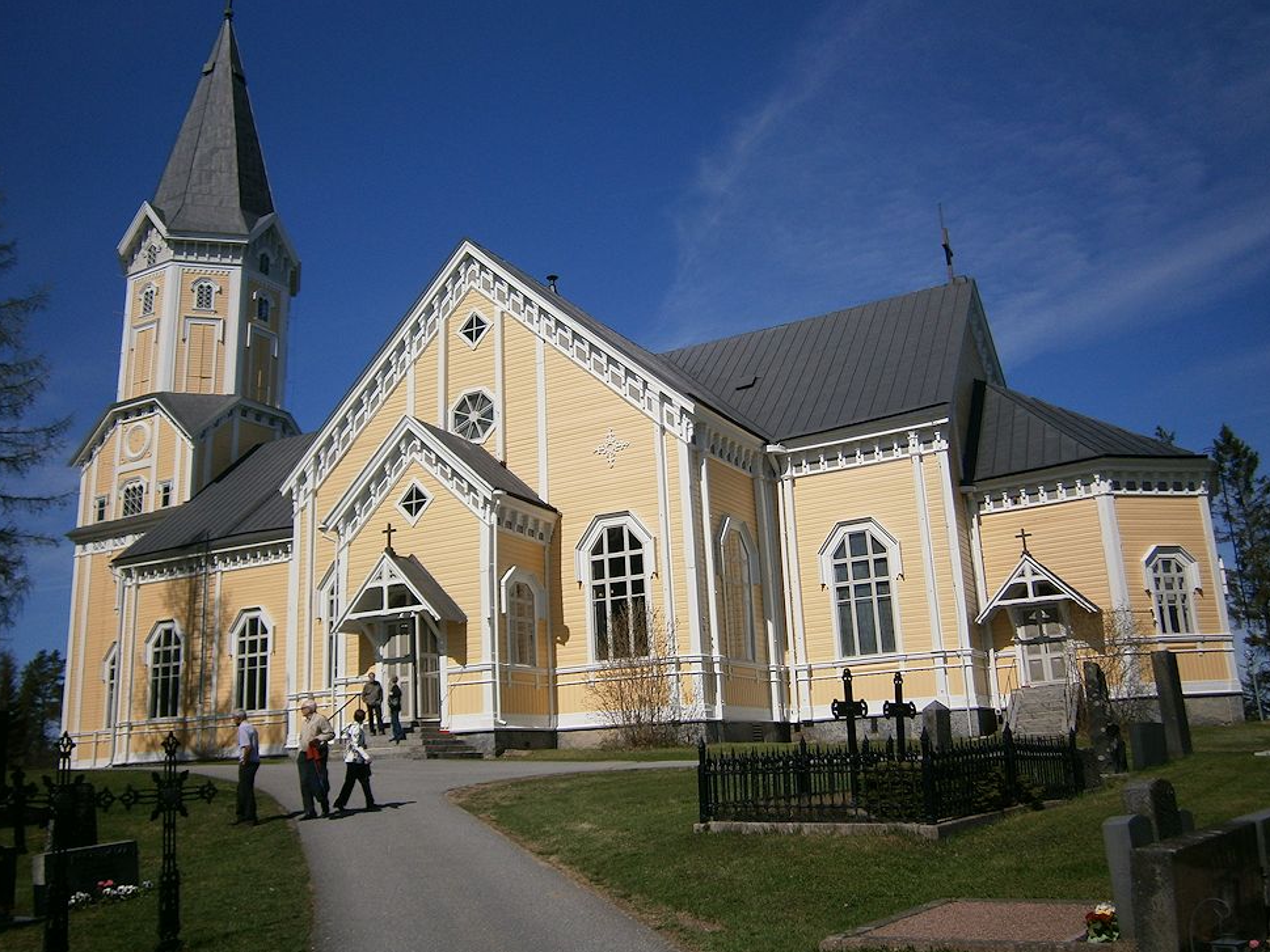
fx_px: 1174
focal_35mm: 32
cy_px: 467
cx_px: 621
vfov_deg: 44.2
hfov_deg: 56.8
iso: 80
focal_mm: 5.5
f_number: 8.3
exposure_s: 1/400
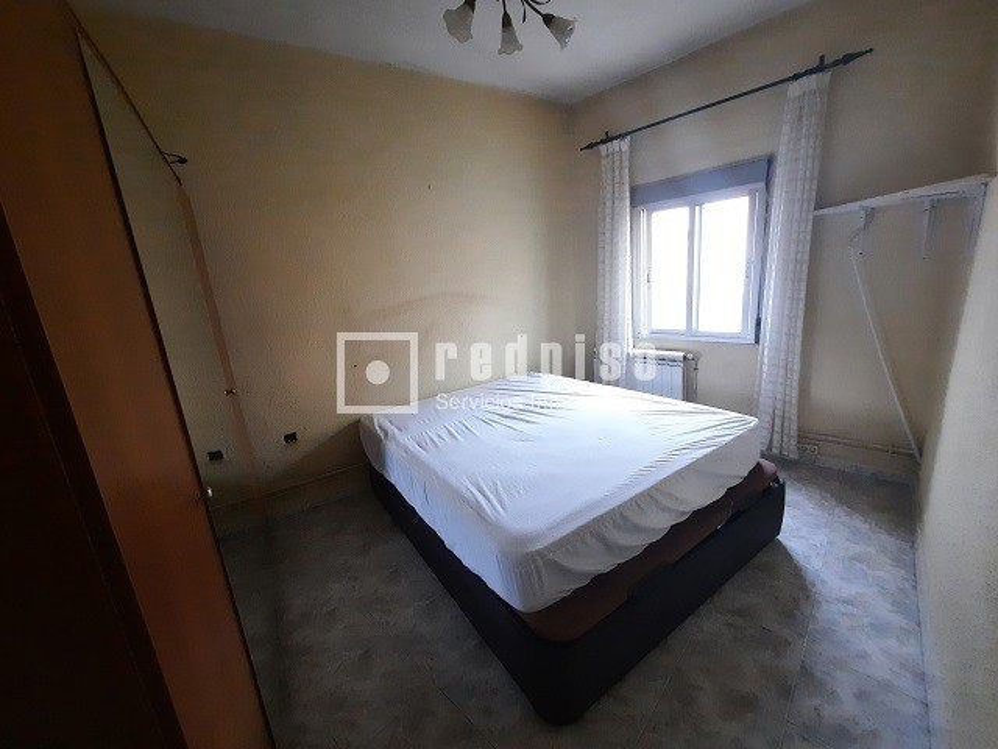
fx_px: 375
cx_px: 499
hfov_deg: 106.2
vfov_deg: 89.9
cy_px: 374
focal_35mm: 13
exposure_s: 1/25
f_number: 2.2
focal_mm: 1.74
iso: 400
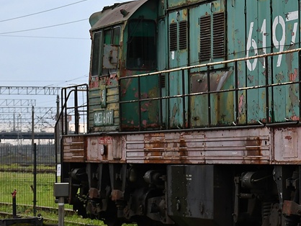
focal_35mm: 153
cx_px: 403
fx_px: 1331
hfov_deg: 12.5
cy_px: 95
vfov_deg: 9.7
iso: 400
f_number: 5.6
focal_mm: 35
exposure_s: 1/250
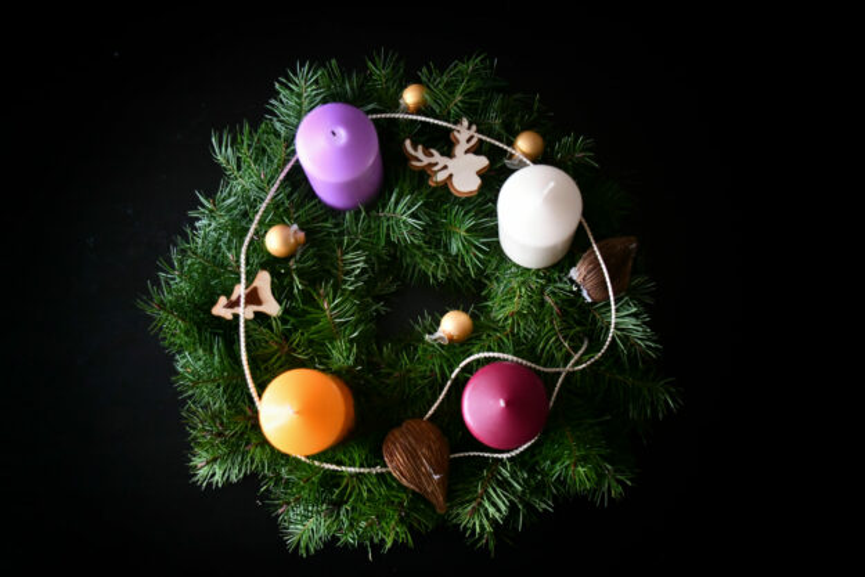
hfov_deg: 57.2
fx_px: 793
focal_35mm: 33
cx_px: 432
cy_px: 288
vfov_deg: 40.0
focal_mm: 22
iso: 6400
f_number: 3.8
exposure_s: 1/40
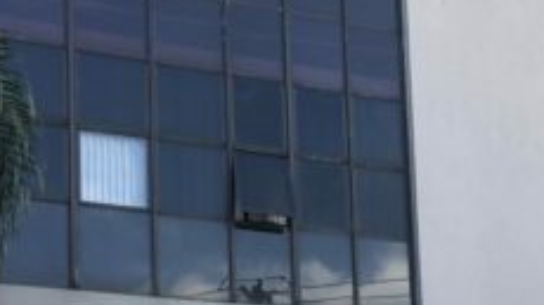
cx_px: 653
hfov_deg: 19.7
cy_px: 553
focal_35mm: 102
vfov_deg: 11.0
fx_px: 1470
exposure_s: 1/169
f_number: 1.8
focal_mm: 3.99
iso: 20
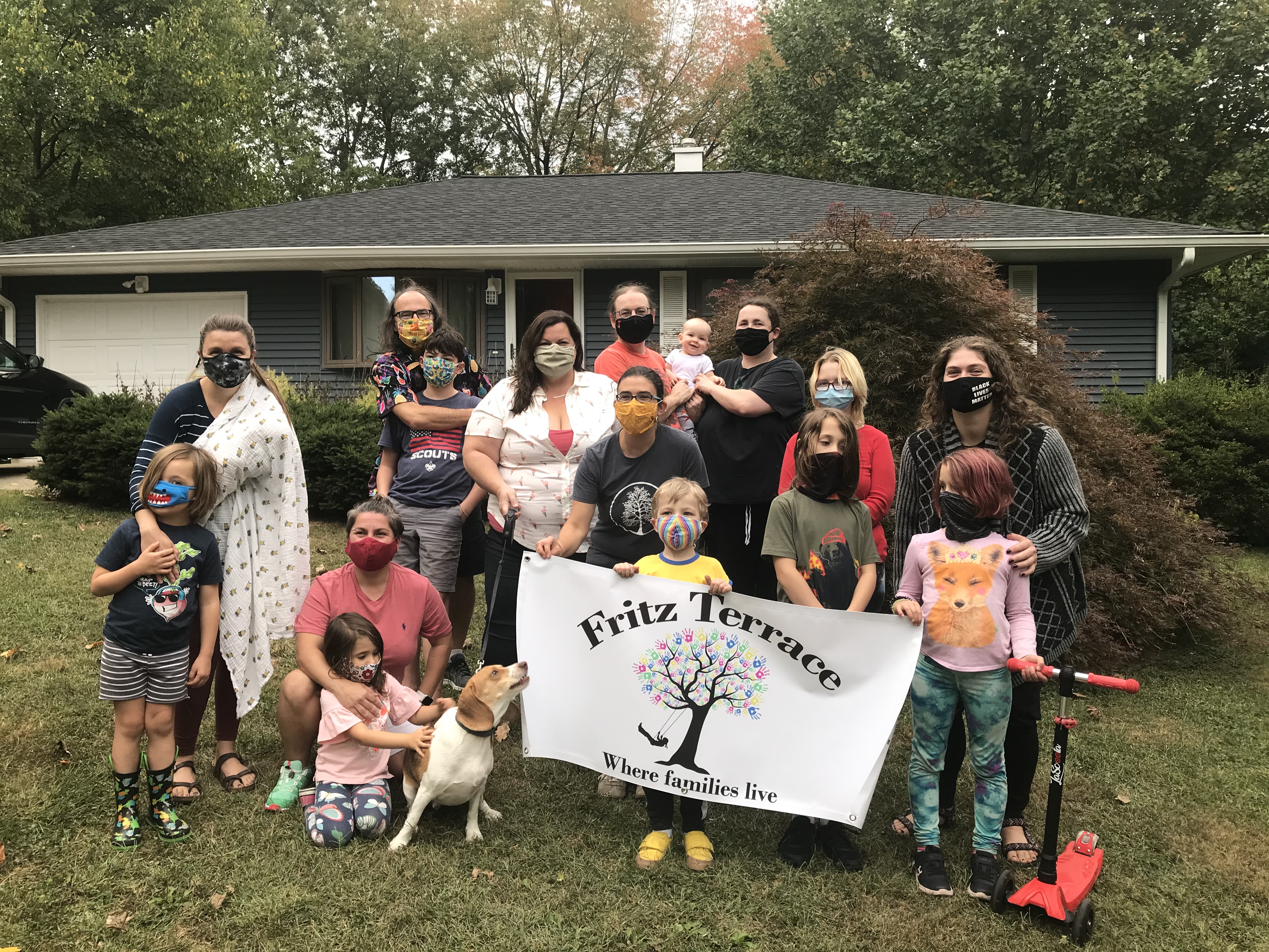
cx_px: 634
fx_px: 1026
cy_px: 476
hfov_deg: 63.4
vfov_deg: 49.7
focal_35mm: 28
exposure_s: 1/102
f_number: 1.8
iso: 20
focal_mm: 3.99
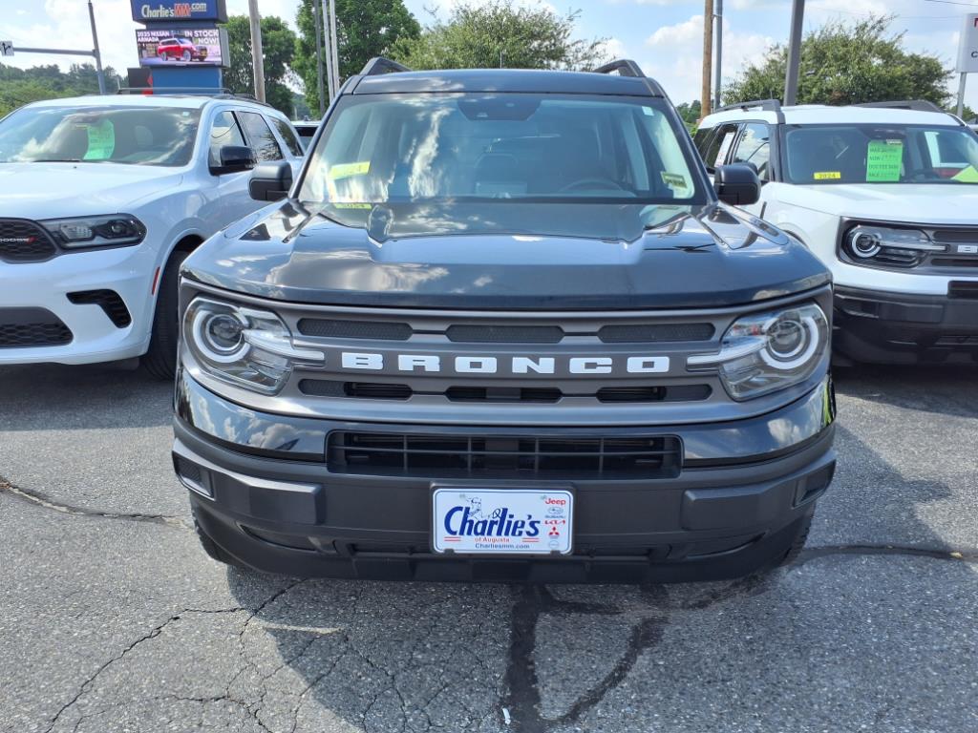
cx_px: 489
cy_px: 366
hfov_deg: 65.3
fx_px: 763
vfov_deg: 51.4
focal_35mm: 27
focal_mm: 3.58
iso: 40
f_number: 1.9
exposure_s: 1/833
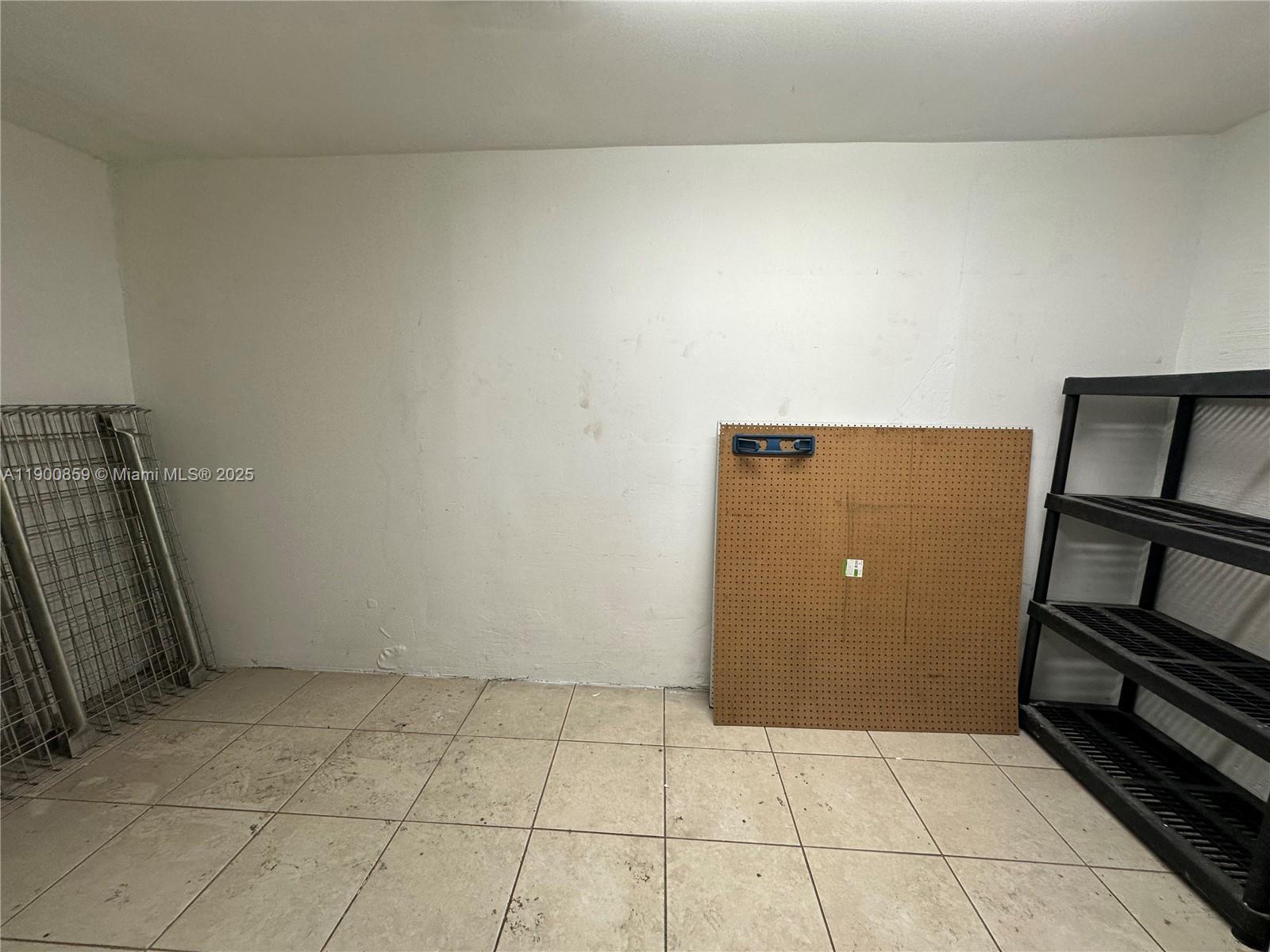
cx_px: 635
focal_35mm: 14
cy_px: 476
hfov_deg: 102.1
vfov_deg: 85.7
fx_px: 514
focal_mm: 2.22
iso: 125
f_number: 2.2
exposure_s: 1/120
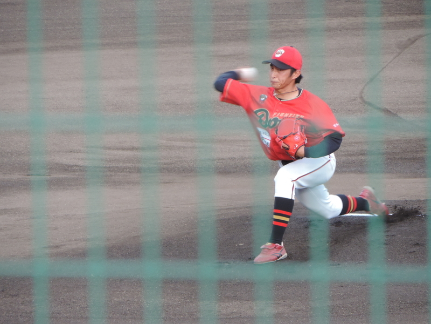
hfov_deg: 3.3
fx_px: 7471
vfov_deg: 2.5
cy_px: 162
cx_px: 216
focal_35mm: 600
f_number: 4.9
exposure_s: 1/200
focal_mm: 107
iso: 400
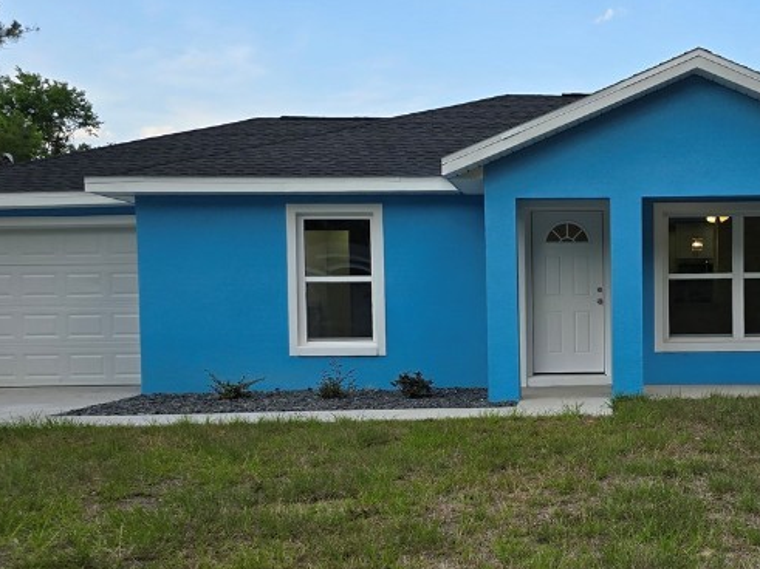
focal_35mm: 48
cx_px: 611
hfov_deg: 38.2
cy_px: 356
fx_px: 1054
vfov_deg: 30.1
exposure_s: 1/241
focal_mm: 6.3
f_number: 1.7
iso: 12
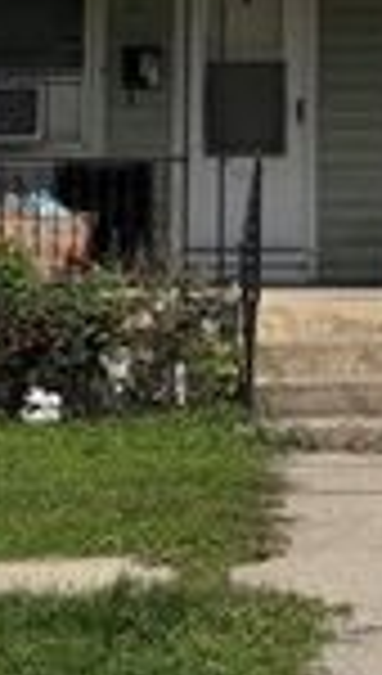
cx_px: 413
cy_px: -88
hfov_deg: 10.4
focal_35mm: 116
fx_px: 2077
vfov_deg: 17.7
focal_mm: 6.76
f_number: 1.78
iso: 80
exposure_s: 1/9091
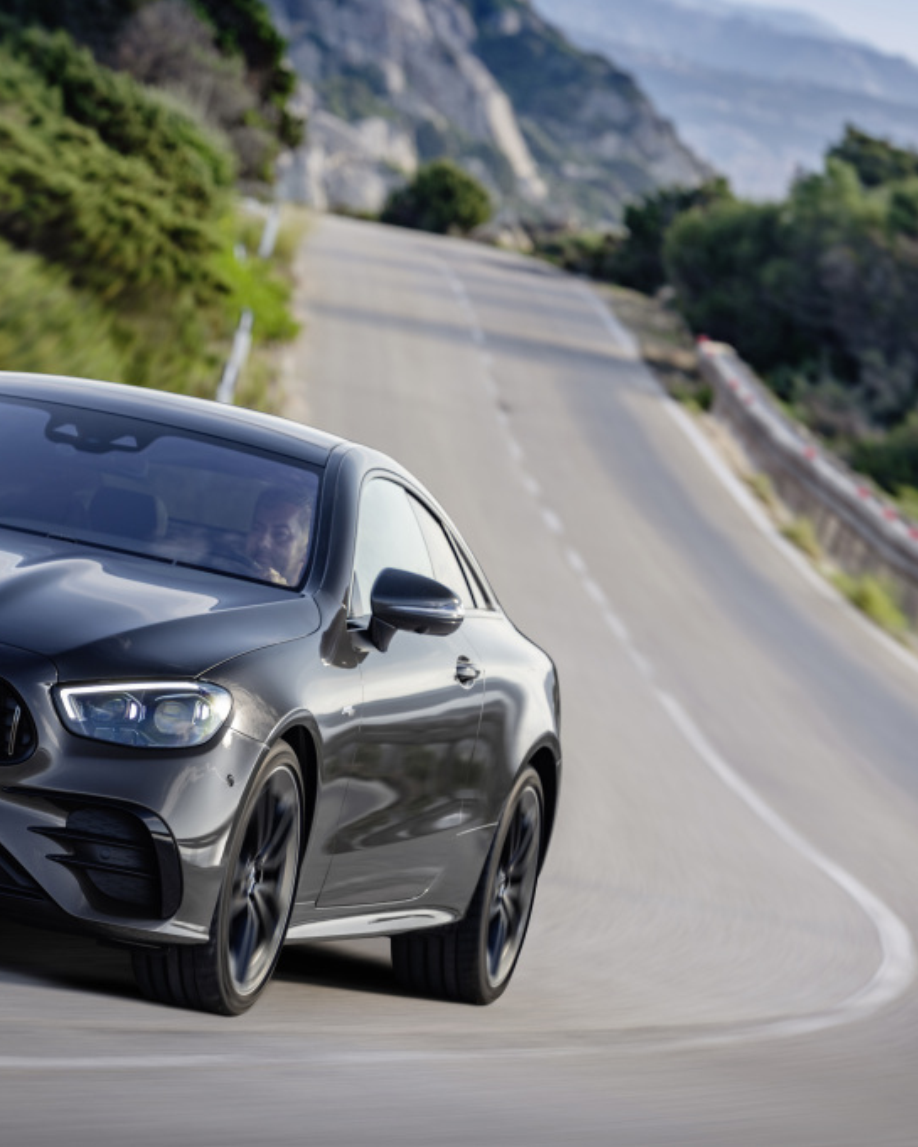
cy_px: 574
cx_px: 163
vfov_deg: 8.3
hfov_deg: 6.6
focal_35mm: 233
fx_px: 7911
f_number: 5.6
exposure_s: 1/100
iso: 100
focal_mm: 165
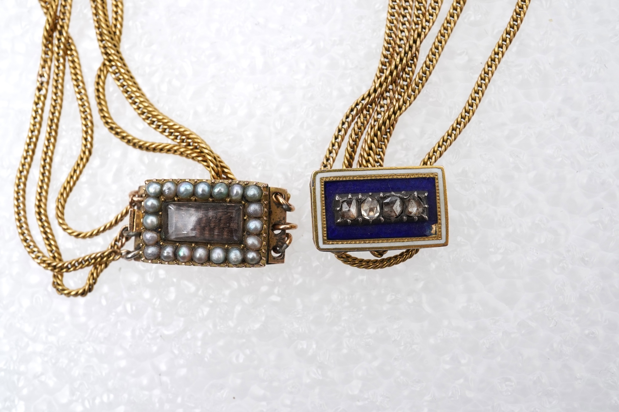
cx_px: 310
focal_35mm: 45
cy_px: 206
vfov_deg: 29.9
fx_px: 774
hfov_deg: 43.6
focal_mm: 30
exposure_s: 1/125
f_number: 18
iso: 500
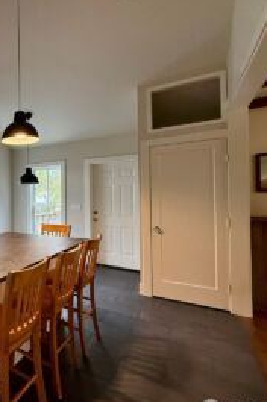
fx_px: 245
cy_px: 197
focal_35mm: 22
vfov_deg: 78.6
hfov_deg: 46.8
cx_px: -5
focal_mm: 2.22
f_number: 2.2
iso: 250
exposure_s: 1/120
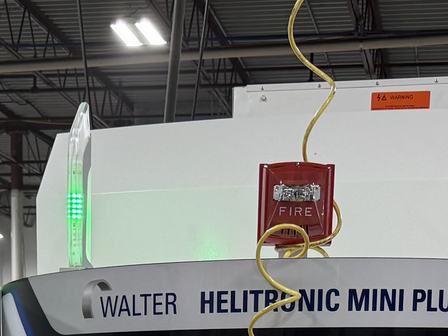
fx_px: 1320
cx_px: 161
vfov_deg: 12.7
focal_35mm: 102
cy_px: 672
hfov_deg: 19.2
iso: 125
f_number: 1.78
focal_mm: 6.76
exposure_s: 1/153
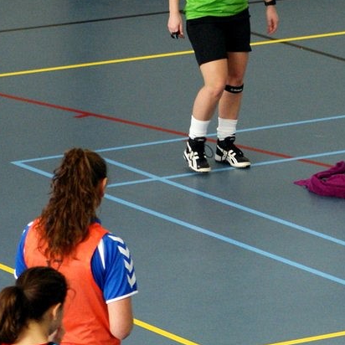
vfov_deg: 6.7
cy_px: 104
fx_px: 2932
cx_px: 263
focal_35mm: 260
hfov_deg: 6.7
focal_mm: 70
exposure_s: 1/200
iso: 800
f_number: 4
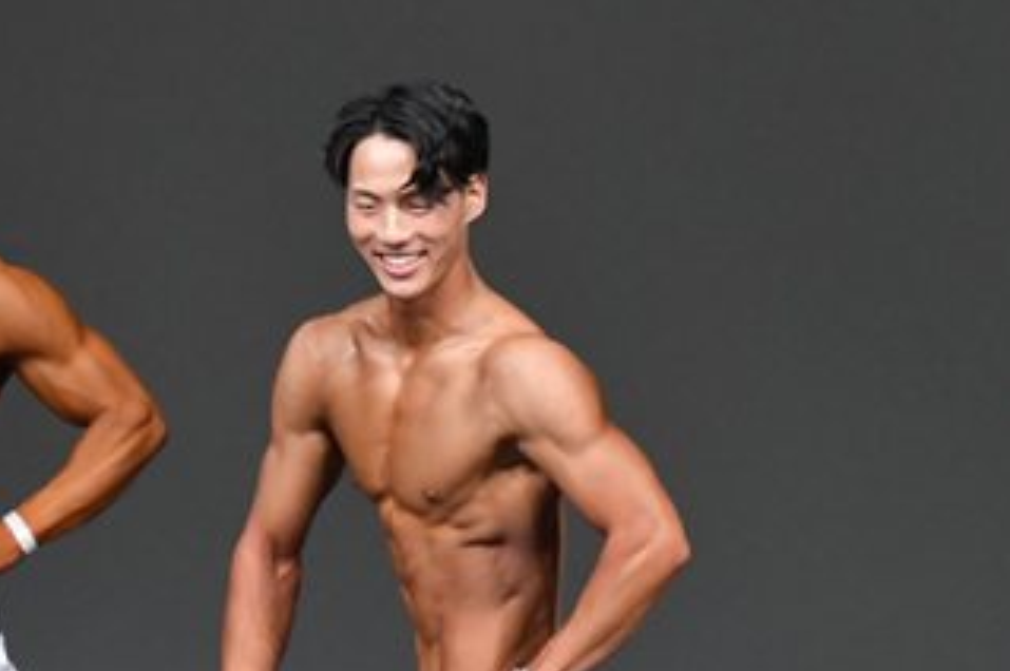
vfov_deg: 1.8
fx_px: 21468
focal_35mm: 766
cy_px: 788
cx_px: 708
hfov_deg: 2.7
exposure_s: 1/400
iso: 4000
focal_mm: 210
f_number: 5.6
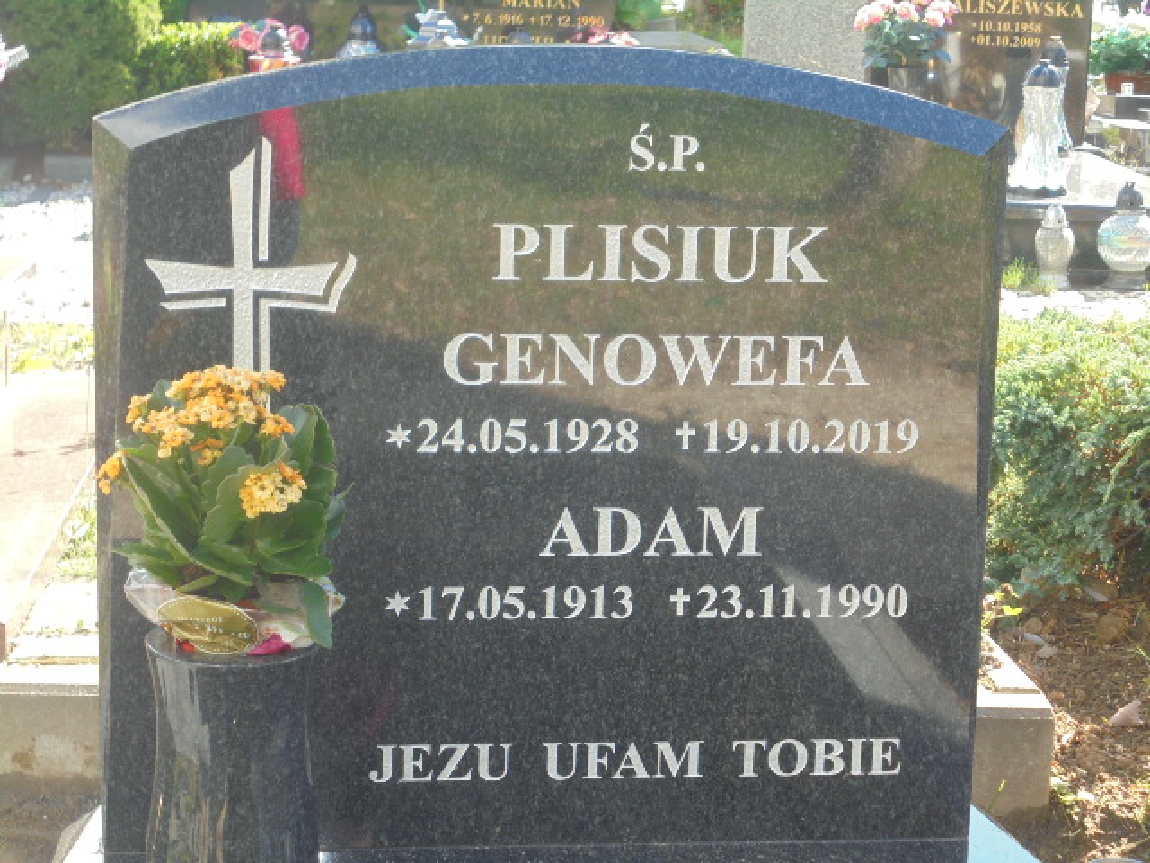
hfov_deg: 26.7
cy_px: 432
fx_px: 2425
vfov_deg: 20.2
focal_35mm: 73
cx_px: 575
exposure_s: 1/50
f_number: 6.1
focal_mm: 13.1
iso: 100
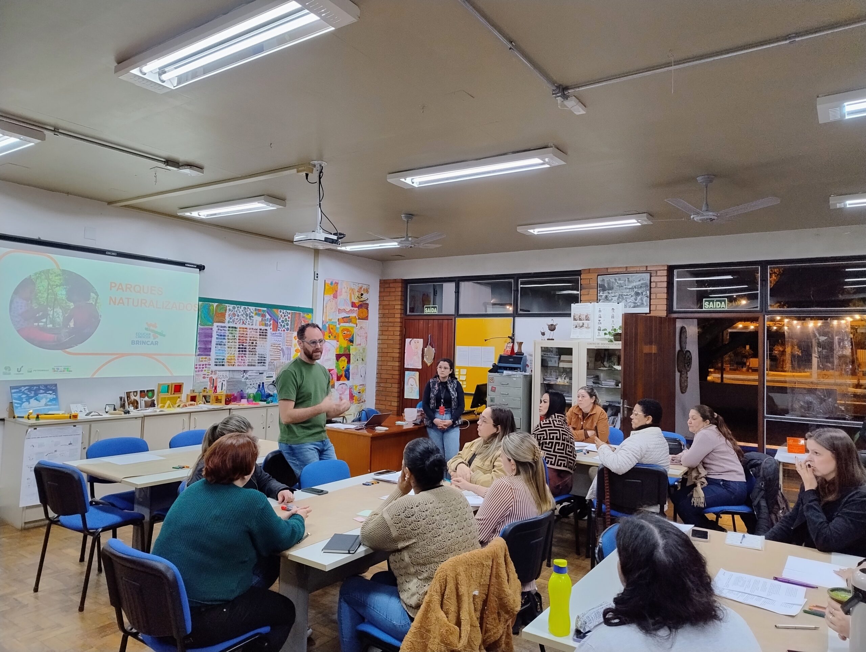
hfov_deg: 71.5
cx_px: 433
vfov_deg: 56.9
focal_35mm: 24
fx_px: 601
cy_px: 326
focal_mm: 5.56
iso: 397
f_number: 1.8
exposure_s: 1/50
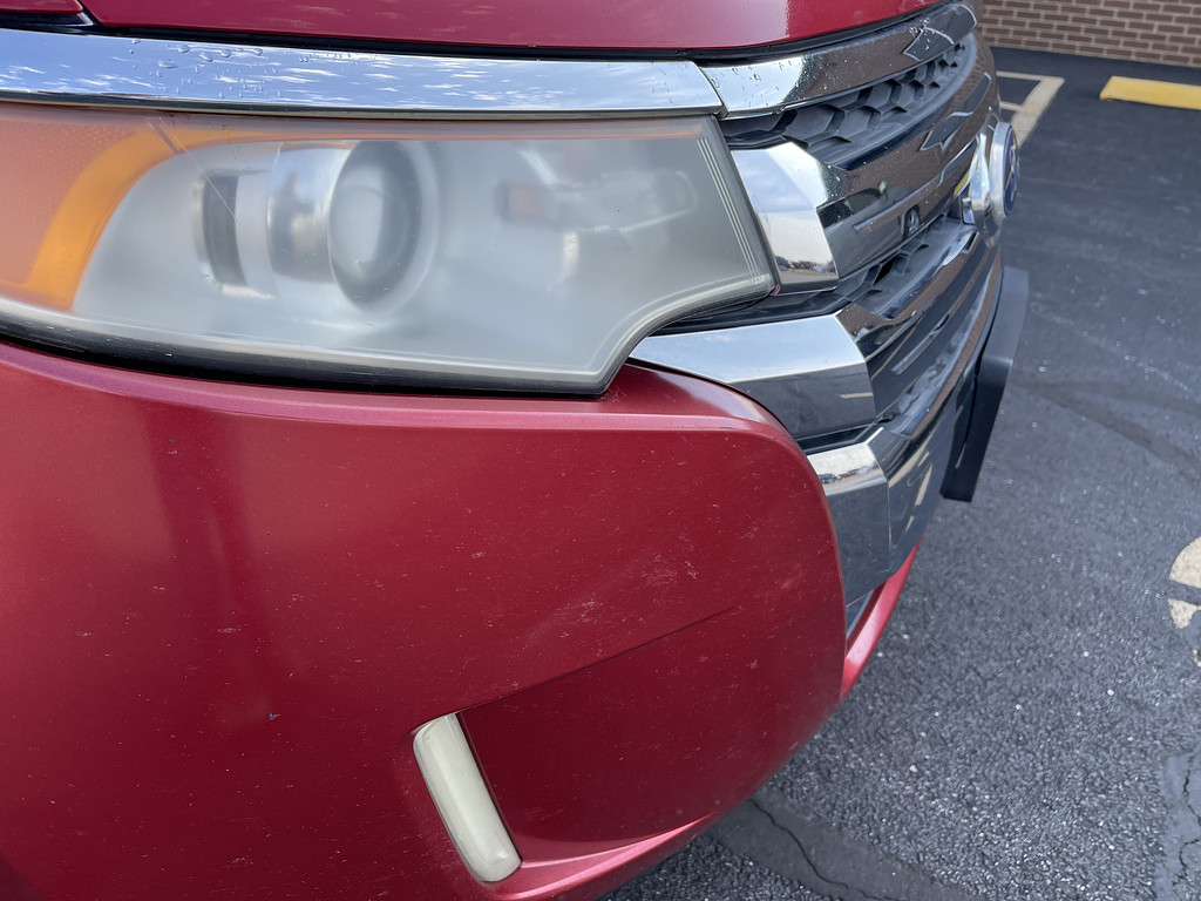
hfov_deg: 69.4
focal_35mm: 25
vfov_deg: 54.9
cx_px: 600
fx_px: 867
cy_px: 450
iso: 32
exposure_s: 1/775
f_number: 1.6
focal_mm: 5.1
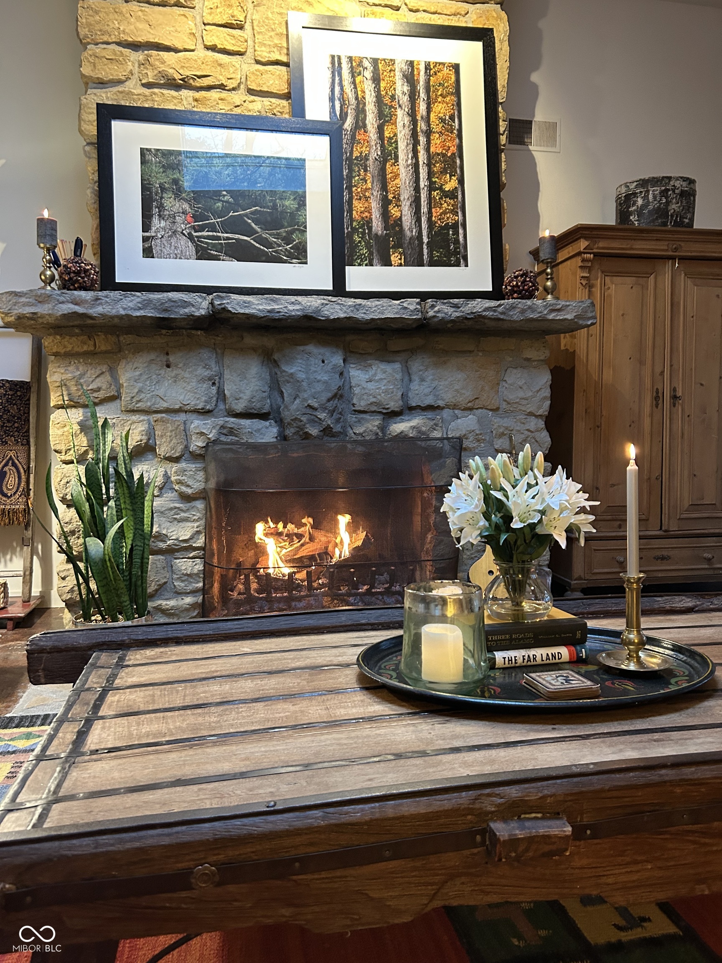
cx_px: 361
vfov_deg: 67.3
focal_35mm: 26
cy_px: 482
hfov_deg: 53.1
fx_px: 723
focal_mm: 5.7
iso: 400
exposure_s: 1/60
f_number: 1.5
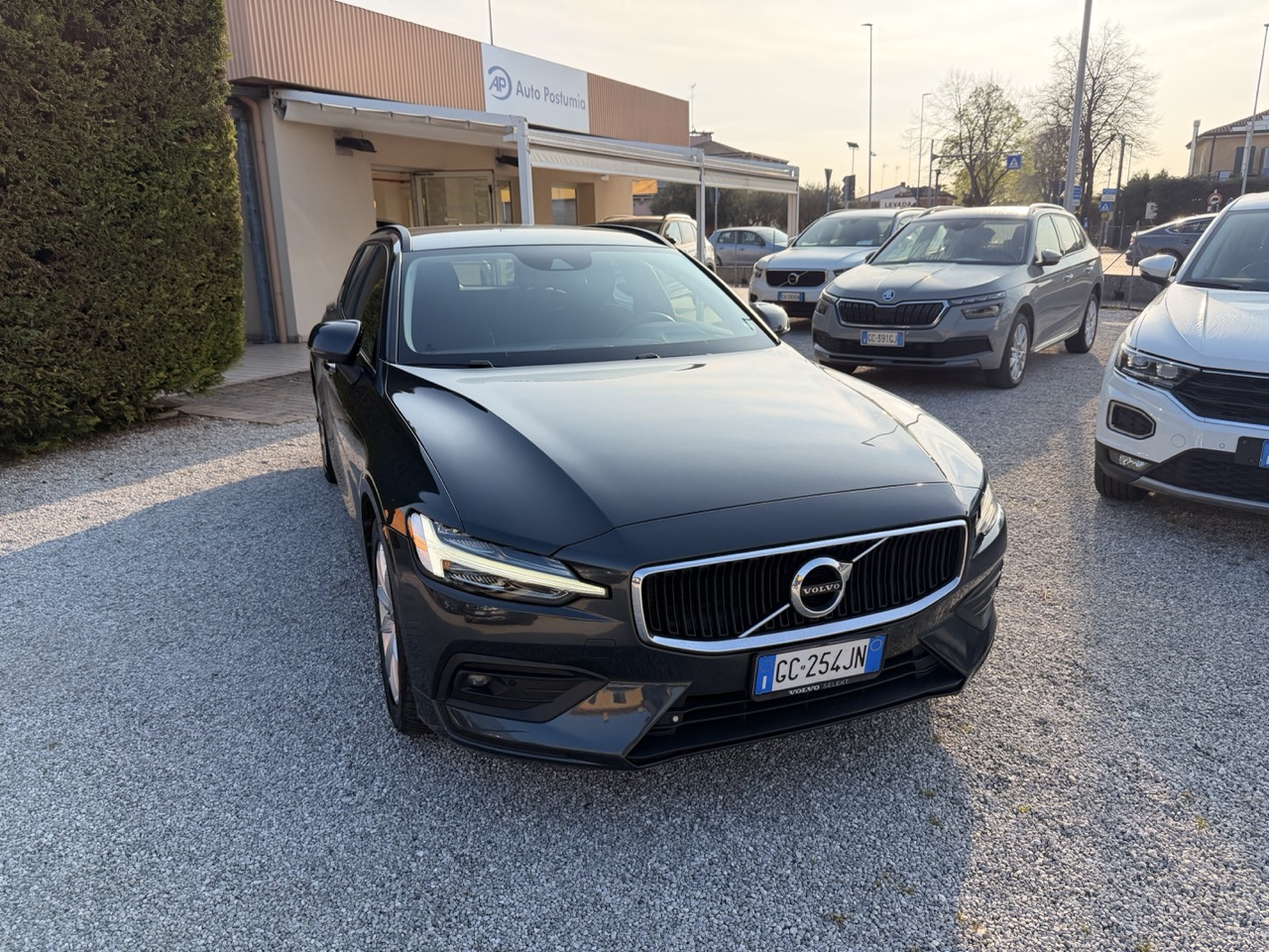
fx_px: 880
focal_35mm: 24
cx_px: 634
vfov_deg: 56.8
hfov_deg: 71.6
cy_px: 476
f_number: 1.78
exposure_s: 1/3021
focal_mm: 6.76
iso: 100
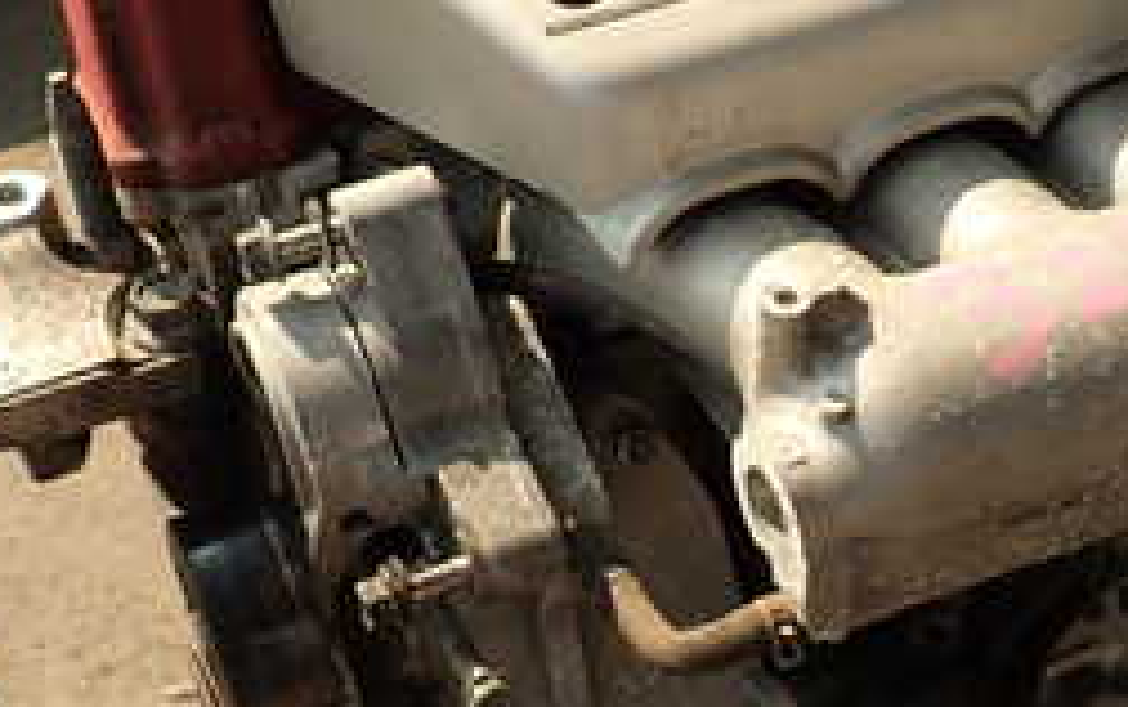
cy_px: 362
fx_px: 1938
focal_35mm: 63
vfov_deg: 20.7
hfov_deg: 32.1
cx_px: 779
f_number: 2.8
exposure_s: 1/800
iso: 100
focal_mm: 4.5
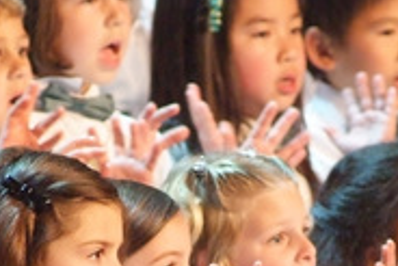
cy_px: 307
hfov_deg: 2.0
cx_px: 197
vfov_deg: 1.3
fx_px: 11573
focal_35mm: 1046
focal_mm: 200
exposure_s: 1/125
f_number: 4.5
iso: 3200
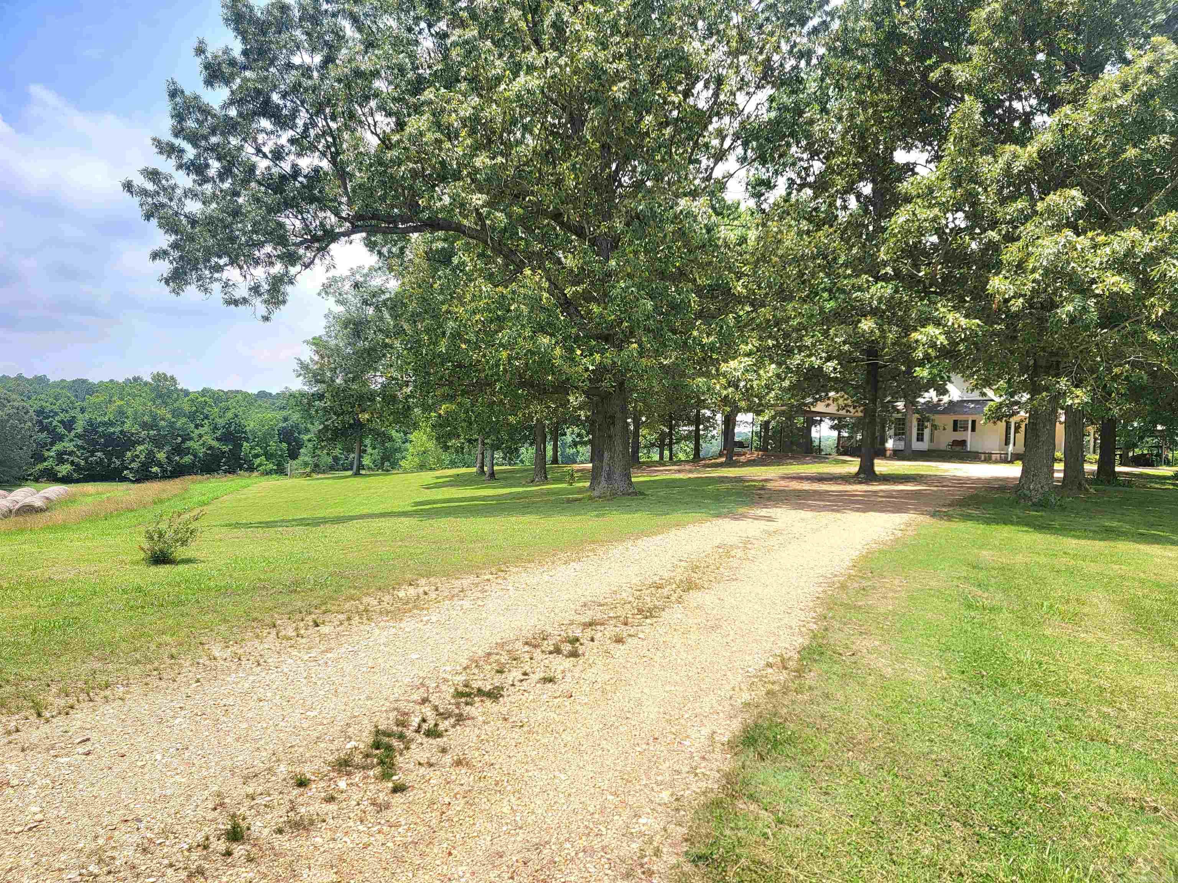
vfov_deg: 56.8
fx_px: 817
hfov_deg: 71.6
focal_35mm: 24
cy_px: 442
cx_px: 589
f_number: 1.8
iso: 16
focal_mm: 6.7
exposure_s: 1/909
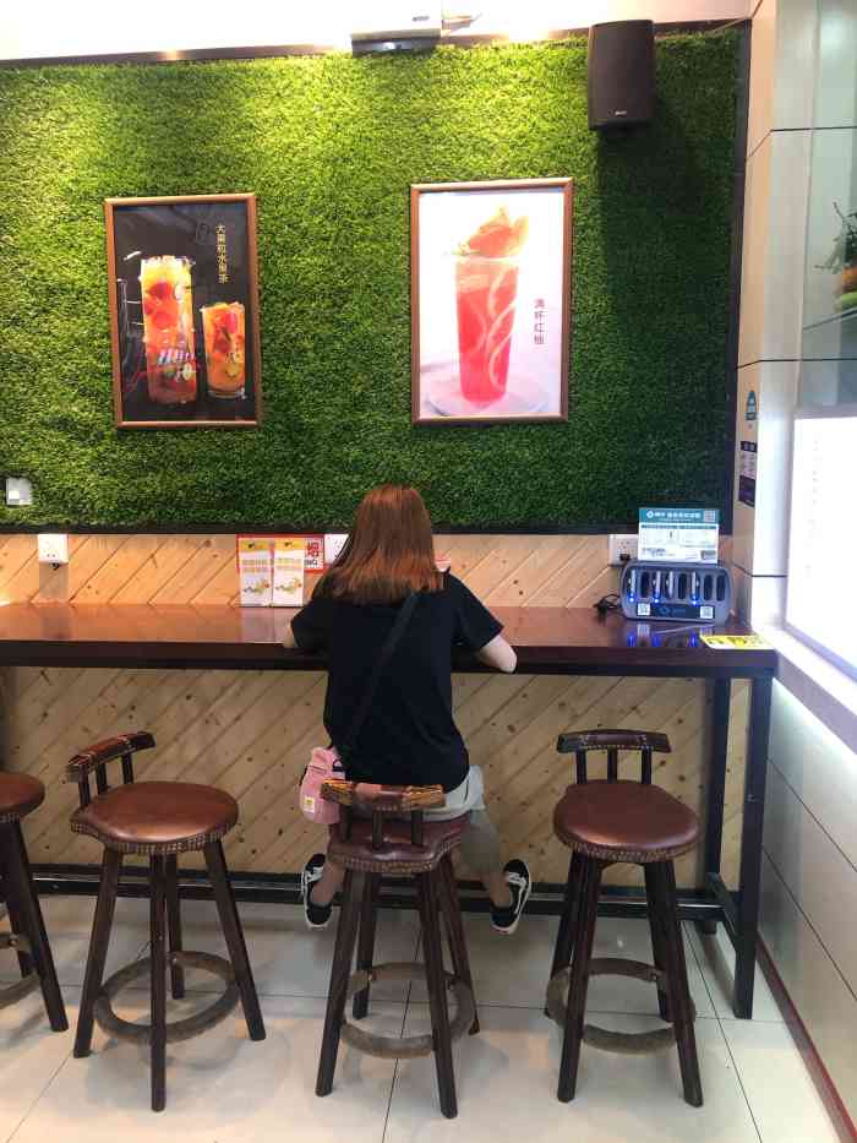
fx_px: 924
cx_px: 428
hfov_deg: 49.8
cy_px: 572
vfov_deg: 63.4
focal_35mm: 28
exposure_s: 1/20
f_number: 1.8
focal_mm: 3.99
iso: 32
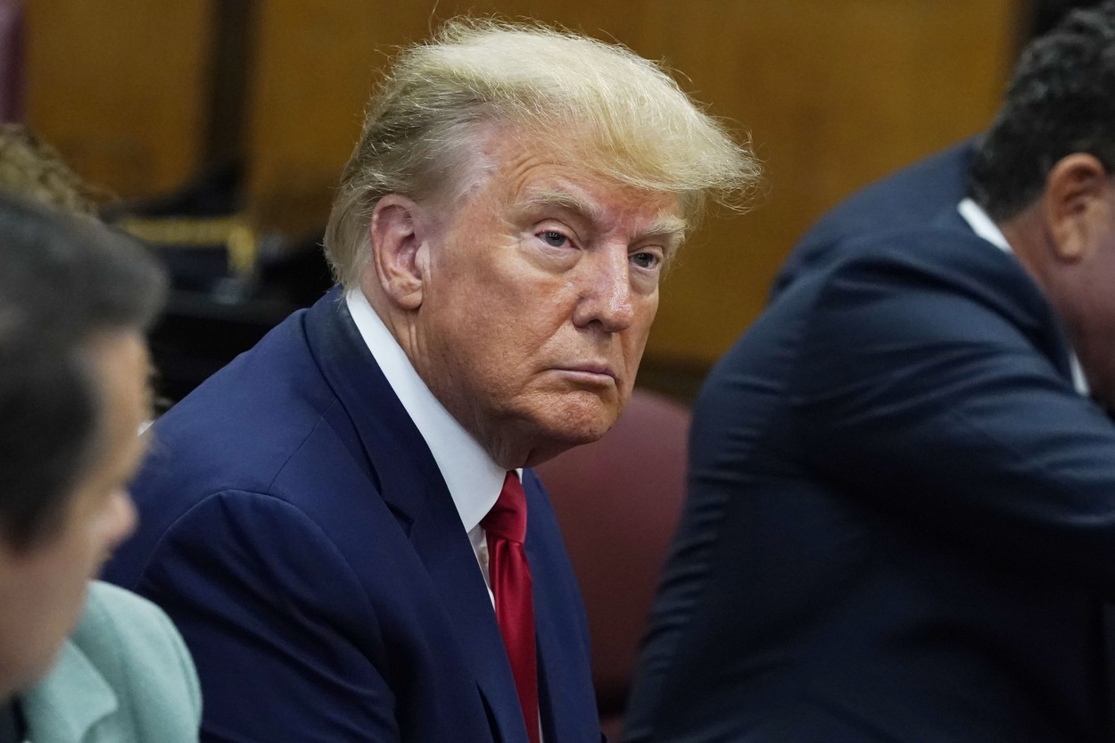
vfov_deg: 4.7
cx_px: 558
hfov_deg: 7.1
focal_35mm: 291
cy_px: 372
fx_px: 9011
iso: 4000
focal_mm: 194
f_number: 4.5
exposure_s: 1/250
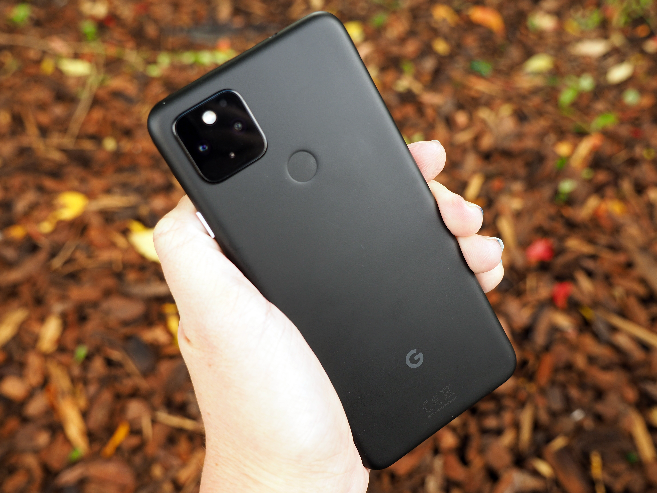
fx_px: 645
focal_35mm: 34
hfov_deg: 54.0
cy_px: 246
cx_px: 328
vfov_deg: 41.8
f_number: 3.2
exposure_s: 1/100
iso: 200
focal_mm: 17
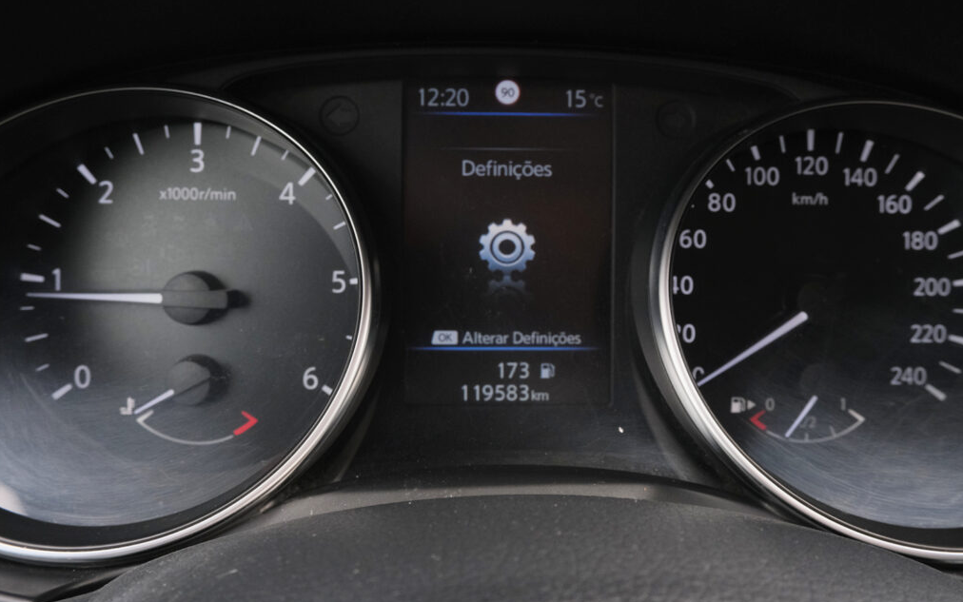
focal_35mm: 33
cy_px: 308
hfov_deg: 58.1
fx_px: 866
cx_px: 484
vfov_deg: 38.3
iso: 2000
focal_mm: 21.5
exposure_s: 1/180
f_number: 9
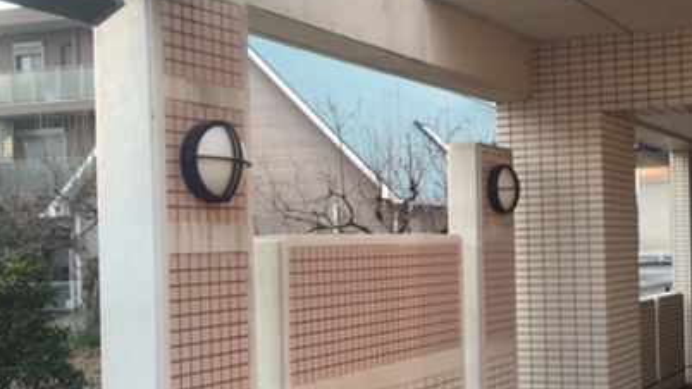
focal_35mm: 55
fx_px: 1009
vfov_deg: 21.8
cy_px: 237
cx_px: 561
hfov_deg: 36.5
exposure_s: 1/60
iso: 32
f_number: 2.2
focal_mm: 4.15
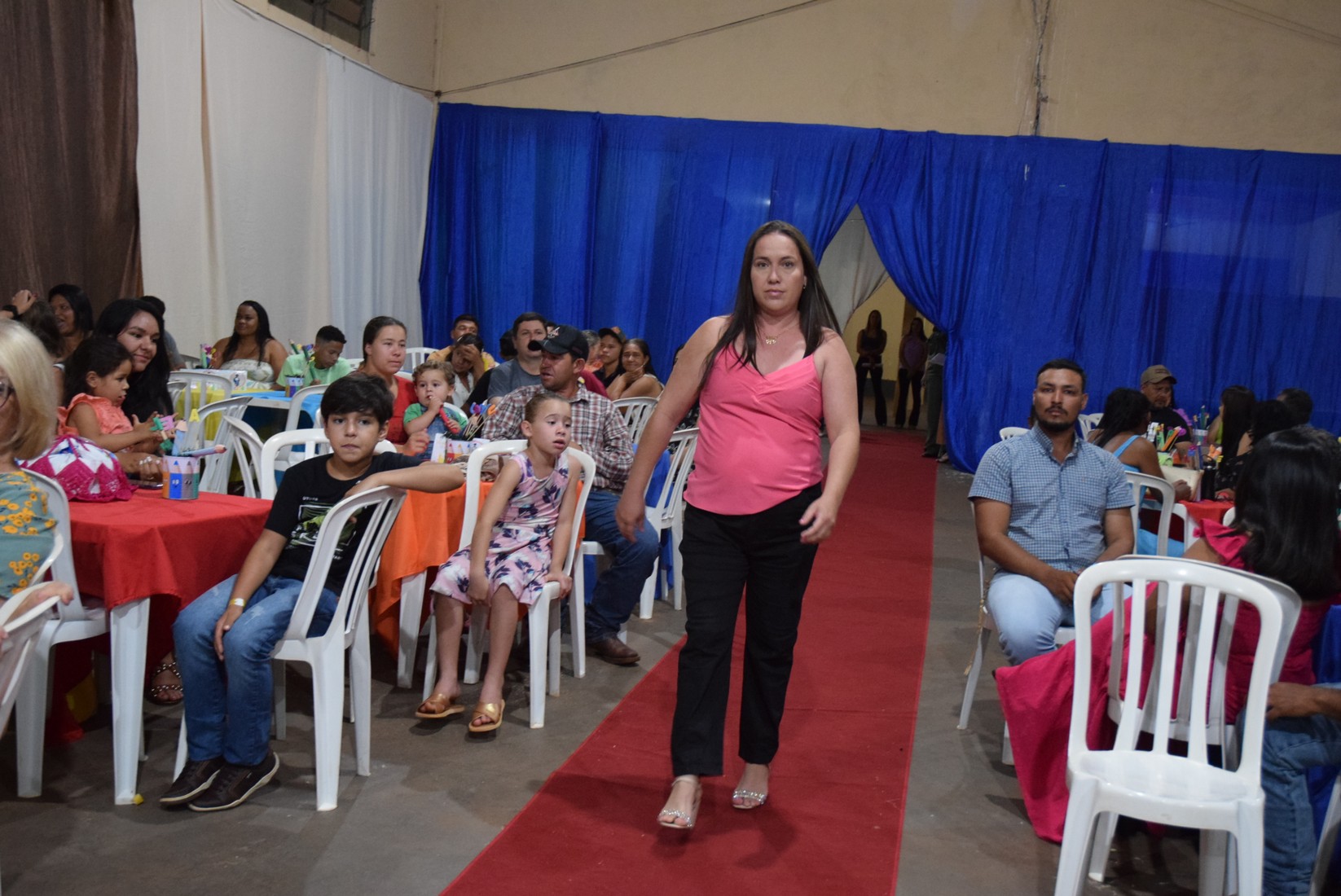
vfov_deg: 35.5
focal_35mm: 38
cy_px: 448
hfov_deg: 51.3
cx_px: 670
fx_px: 1398
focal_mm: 25
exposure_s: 1/60
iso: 2800
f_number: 3.8
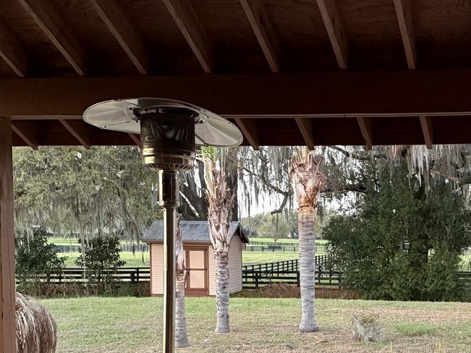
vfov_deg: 24.3
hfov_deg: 31.3
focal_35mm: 59
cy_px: 297
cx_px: 417
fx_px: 803
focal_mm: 6.76
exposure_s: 1/53
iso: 800
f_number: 1.78
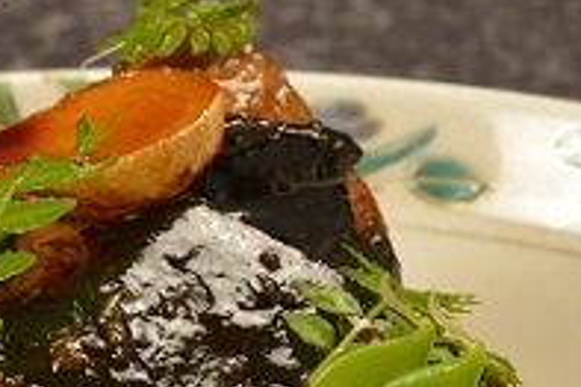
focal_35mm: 240
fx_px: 3870
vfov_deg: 5.7
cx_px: 242
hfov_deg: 8.6
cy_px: 411
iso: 400
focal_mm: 105
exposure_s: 1/80
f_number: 32
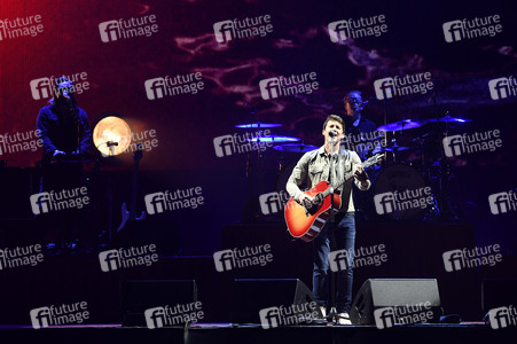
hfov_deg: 20.0
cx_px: 258
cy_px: 172
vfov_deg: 13.4
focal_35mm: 102
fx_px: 1464
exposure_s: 1/320
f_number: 4
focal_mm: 102
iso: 1600
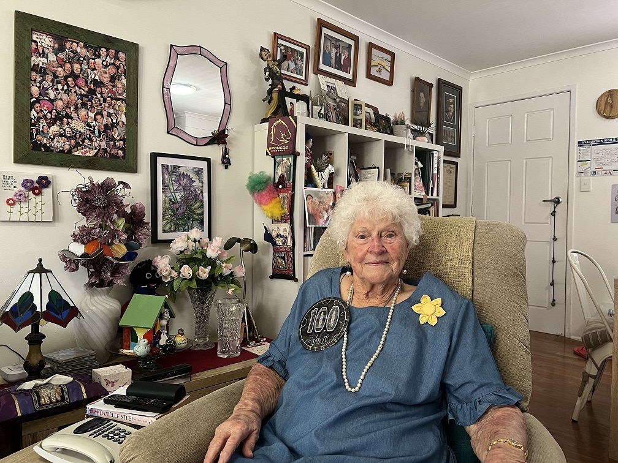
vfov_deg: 53.1
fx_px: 464
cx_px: 309
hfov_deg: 67.3
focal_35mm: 26
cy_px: 232
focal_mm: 5.7
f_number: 1.5
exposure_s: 1/50
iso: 320
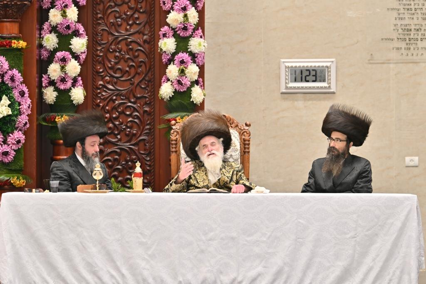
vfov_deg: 6.8
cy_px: 142
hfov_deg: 10.2
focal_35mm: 202
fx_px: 2389
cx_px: 213
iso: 200
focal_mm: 135
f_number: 2.8
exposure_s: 1/250
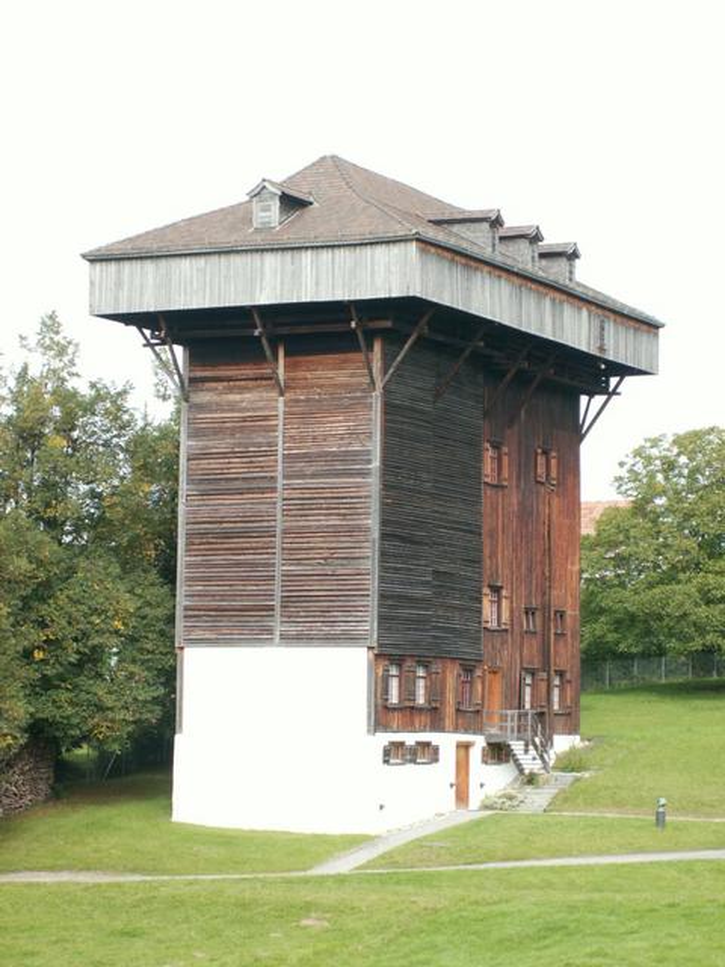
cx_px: 362
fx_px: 2932
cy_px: 484
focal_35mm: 105
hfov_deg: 14.1
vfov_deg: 18.7
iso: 50
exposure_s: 1/200
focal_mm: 17.16
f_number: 3.5
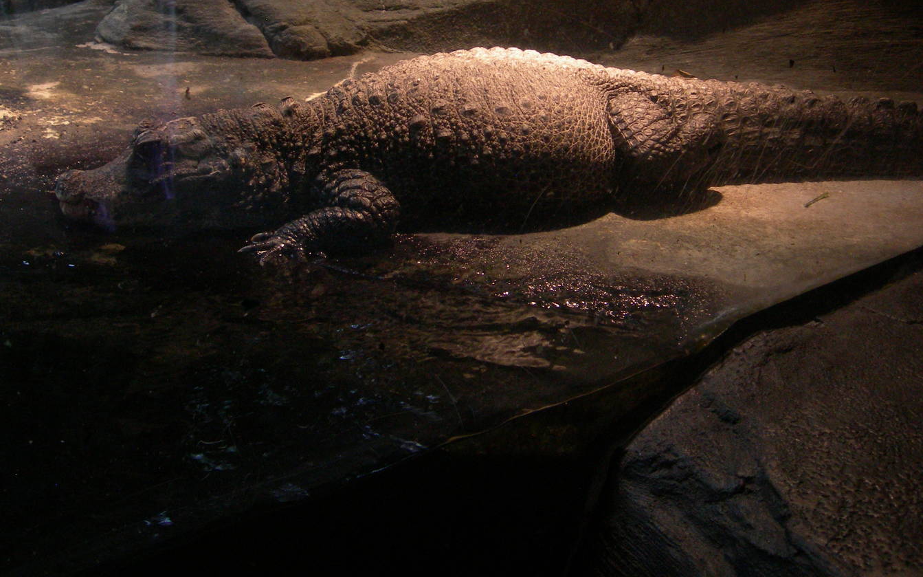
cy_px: 170
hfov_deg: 41.8
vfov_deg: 26.6
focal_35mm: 48
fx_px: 1207
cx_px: 462
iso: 200
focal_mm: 7.8
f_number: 2.8
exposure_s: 1/60
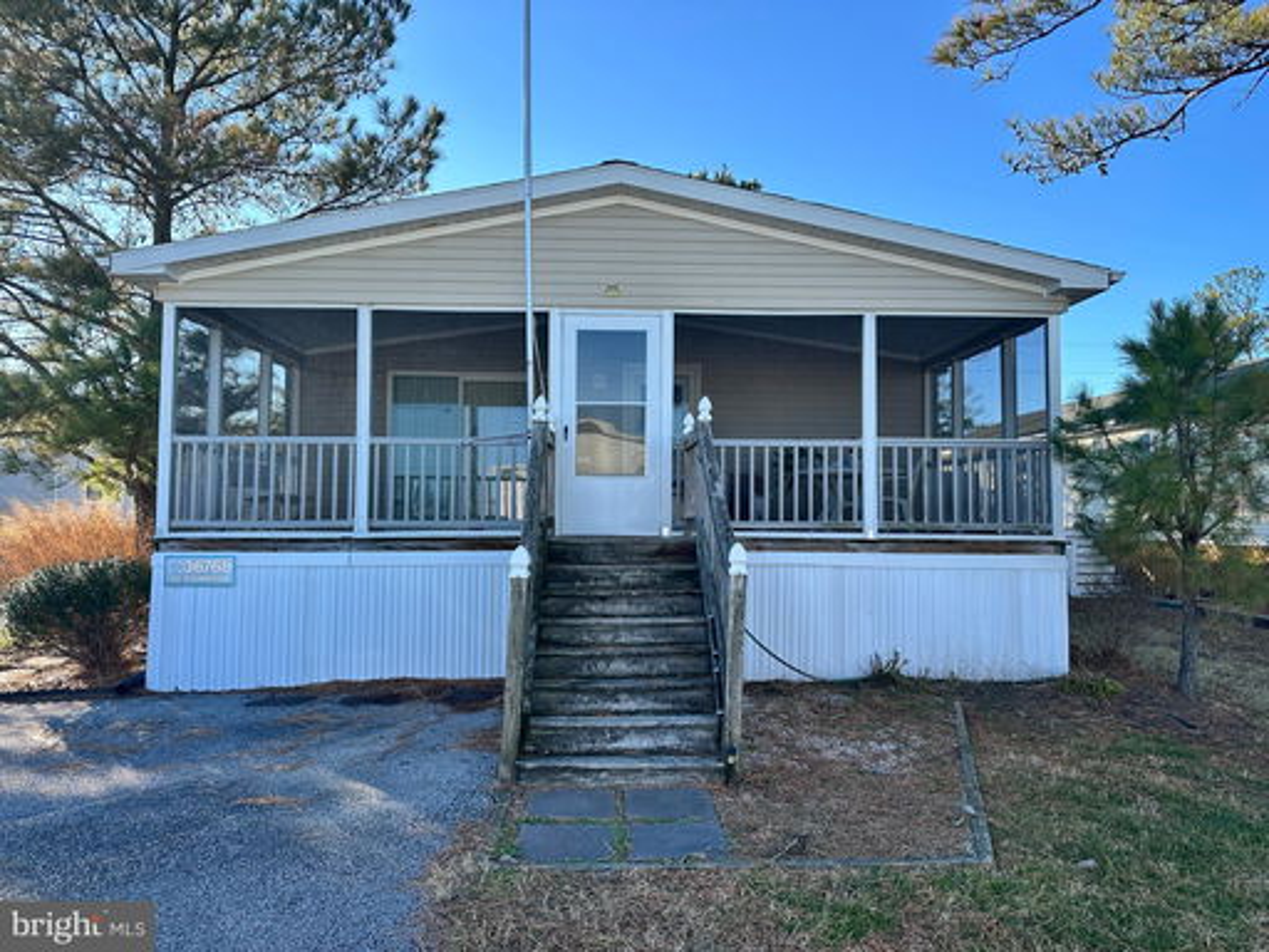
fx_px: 880
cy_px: 476
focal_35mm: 24
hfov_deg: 71.6
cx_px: 634
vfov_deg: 56.8
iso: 80
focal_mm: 6.86
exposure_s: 1/1304
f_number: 1.78
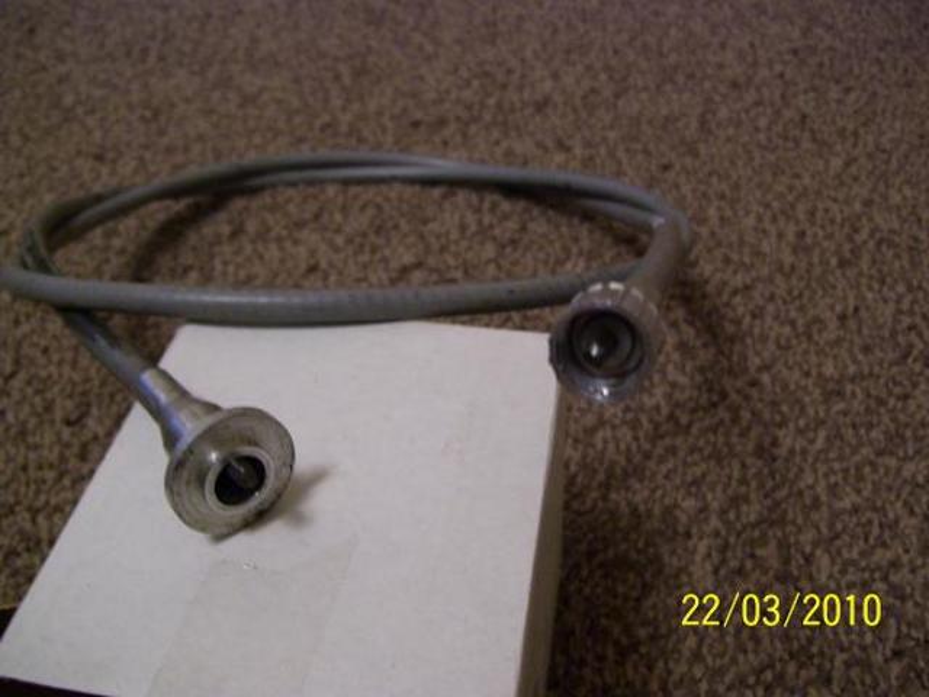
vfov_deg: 39.7
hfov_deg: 51.4
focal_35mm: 36
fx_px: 966
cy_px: 348
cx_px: 464
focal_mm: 6
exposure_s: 1/8
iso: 160
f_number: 2.7
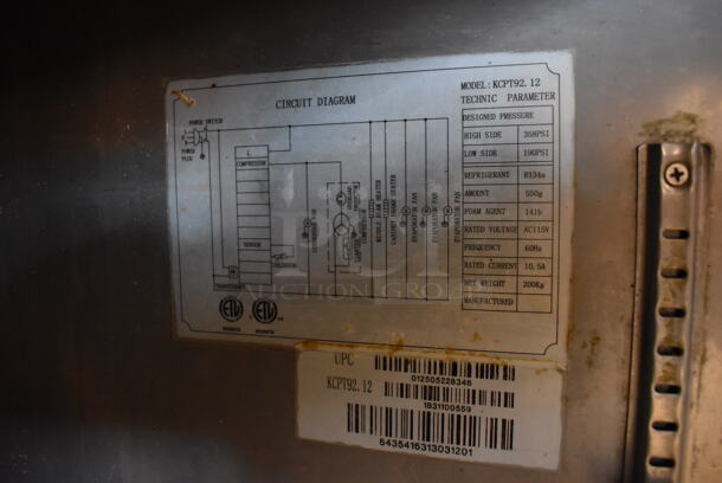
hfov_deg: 67.3
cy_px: 242
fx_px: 542
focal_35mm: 27
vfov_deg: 48.0
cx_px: 361
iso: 3200
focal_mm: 18
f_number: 3.5
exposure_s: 1/15
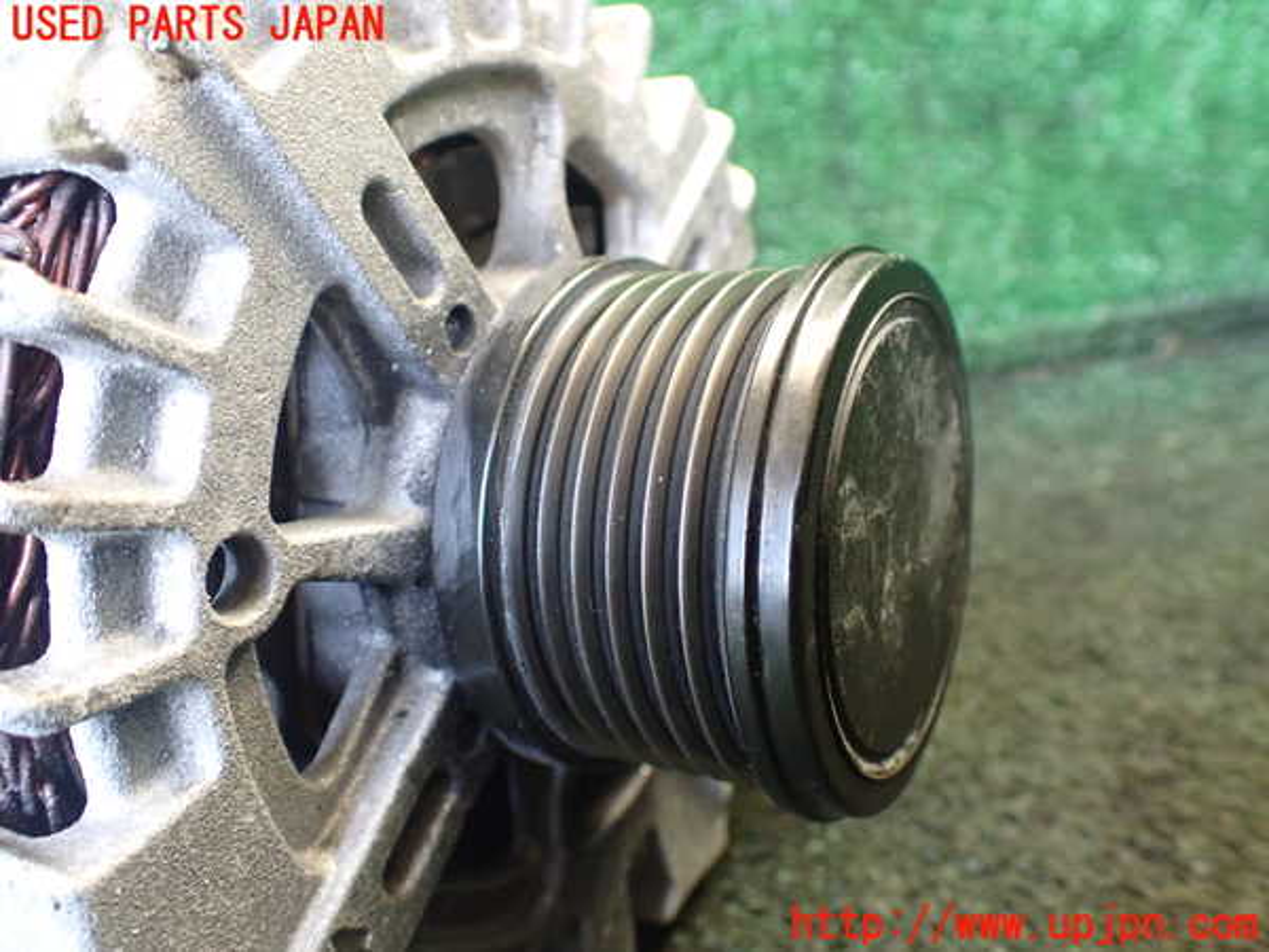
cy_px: 476
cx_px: 634
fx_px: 1100
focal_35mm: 30
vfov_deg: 46.8
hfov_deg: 60.0
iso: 800
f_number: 2.3
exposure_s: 1/100
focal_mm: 5.4
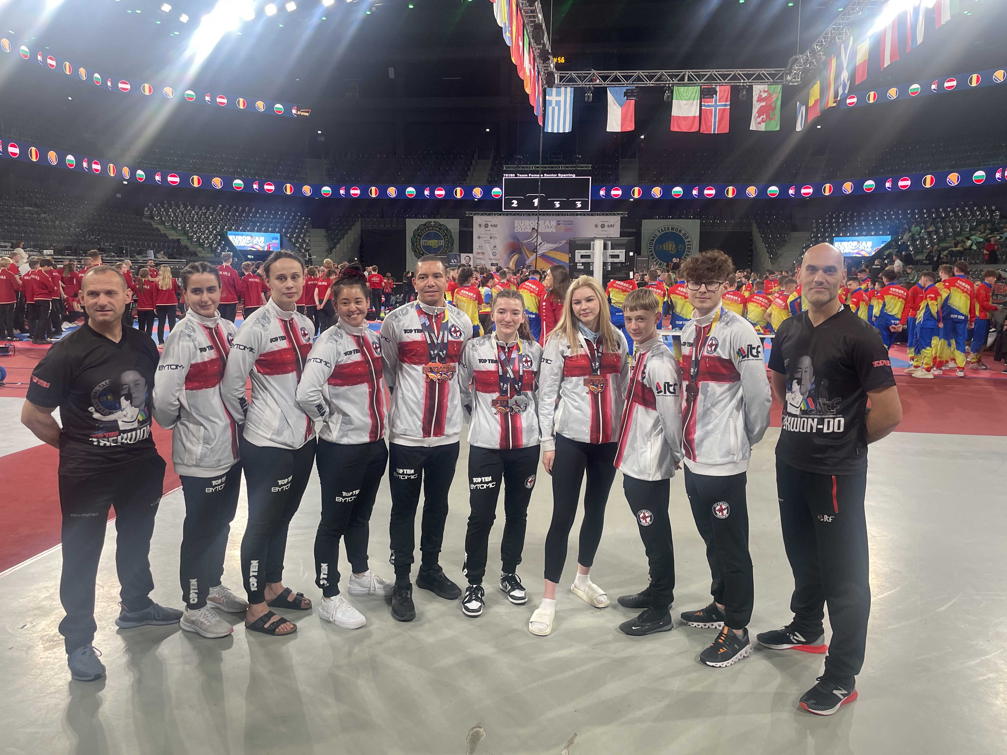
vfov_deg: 53.1
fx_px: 756
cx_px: 504
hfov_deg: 67.3
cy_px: 378
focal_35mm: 26
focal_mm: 4.2
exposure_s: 1/120
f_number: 1.6
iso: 125
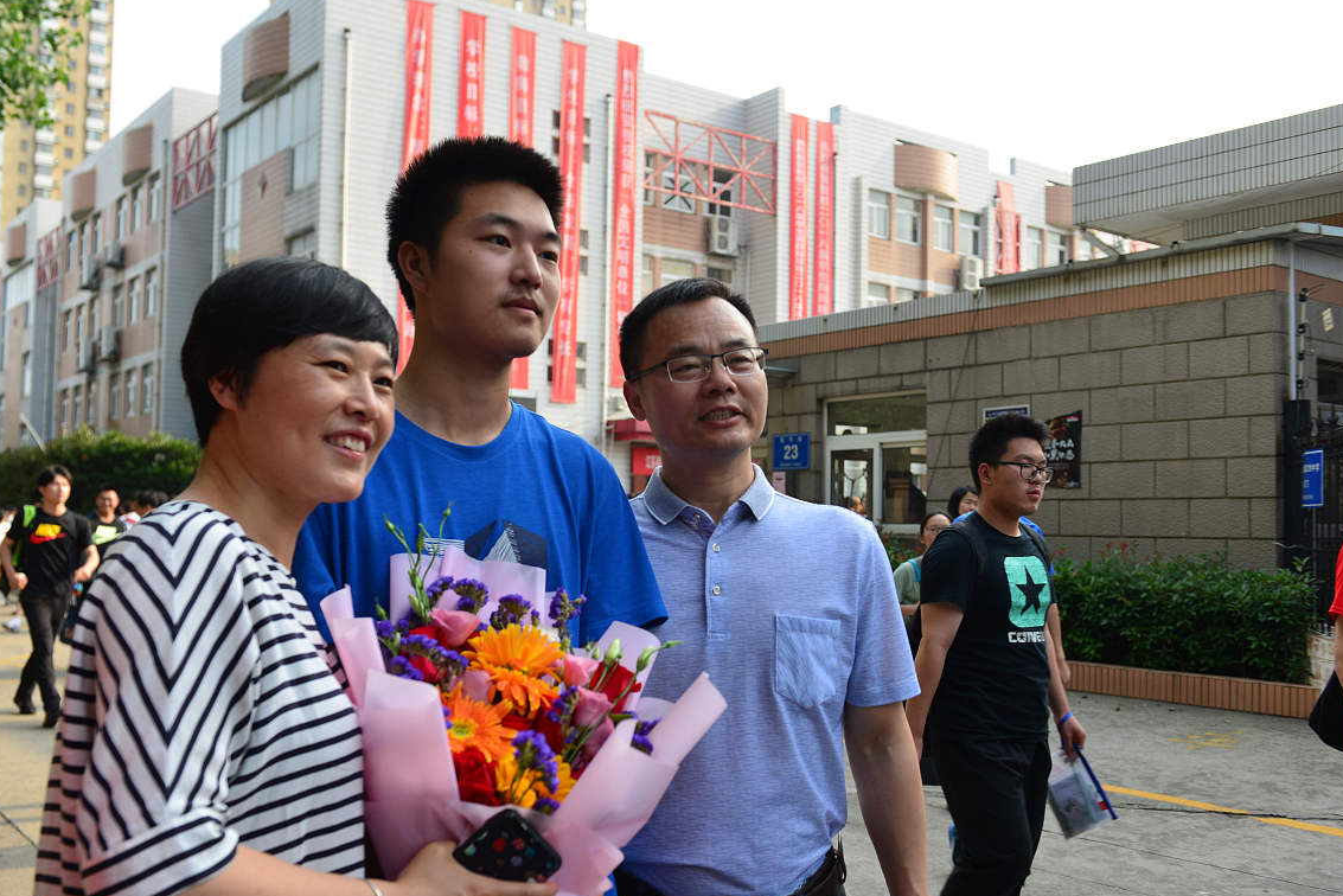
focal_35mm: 36
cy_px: 468
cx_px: 665
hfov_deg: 53.1
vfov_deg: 36.9
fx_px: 1343
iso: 100
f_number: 4.5
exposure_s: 1/200
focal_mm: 34
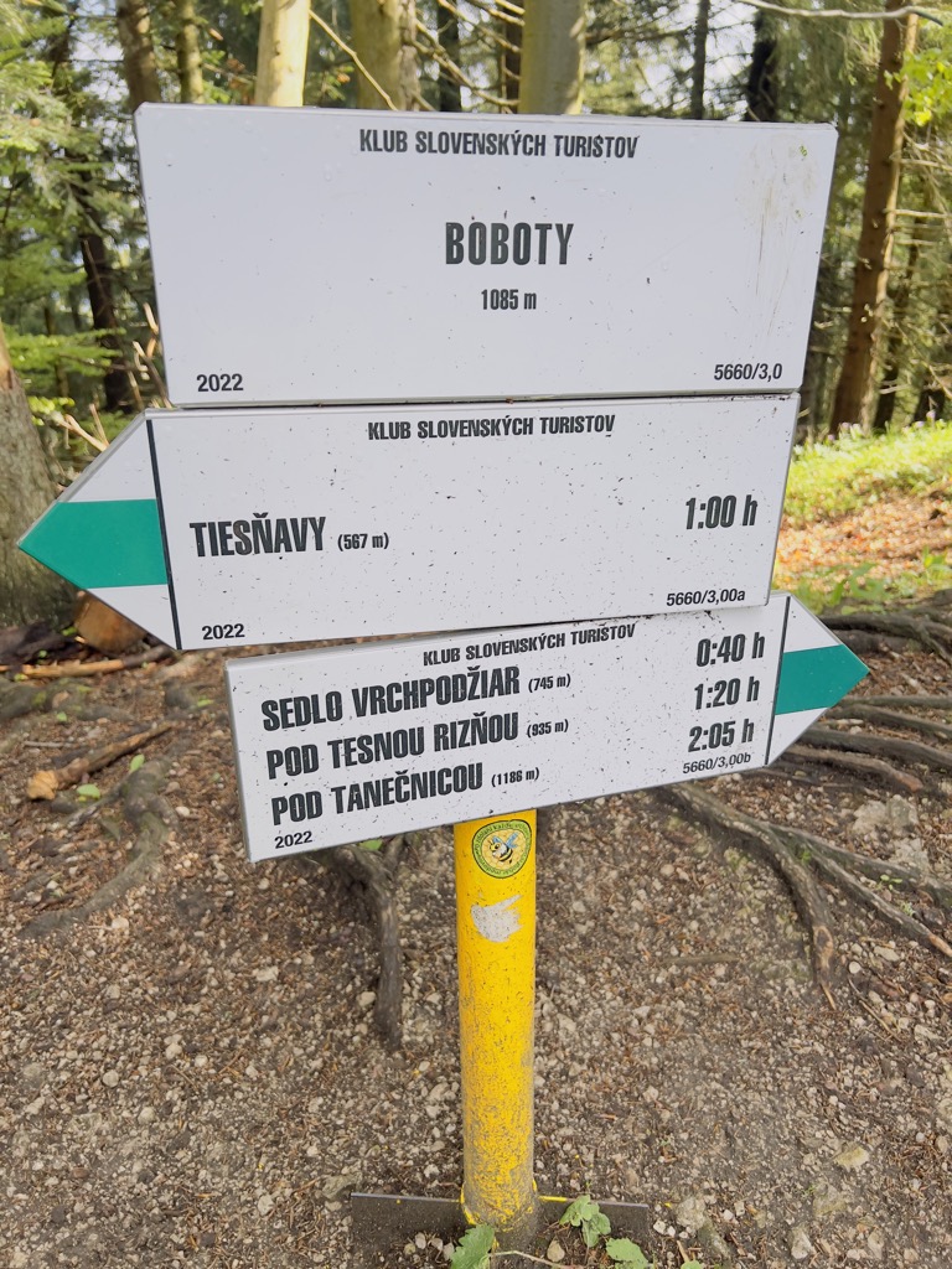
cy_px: 634
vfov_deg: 67.3
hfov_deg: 53.1
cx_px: 476
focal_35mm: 26
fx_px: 953
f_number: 1.5
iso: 50
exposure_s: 1/439
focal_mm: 5.7
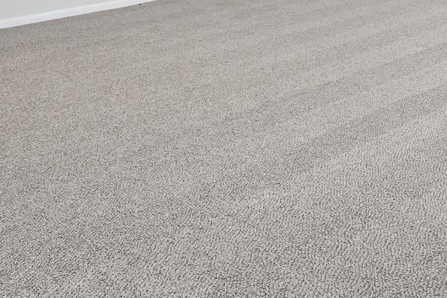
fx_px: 733
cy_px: -154
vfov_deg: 19.8
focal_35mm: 59
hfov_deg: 28.9
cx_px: 550
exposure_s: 1/40
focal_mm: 15
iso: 800
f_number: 8
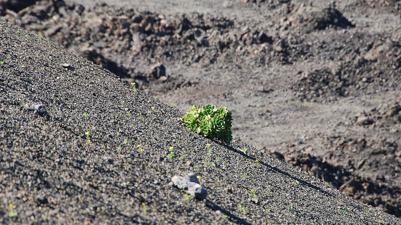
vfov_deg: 3.8
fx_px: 3360
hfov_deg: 6.8
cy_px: 116
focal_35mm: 316
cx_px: 200
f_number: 11
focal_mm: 200
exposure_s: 1/200
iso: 400
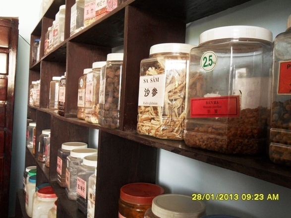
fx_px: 269
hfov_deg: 56.8
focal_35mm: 32
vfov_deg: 44.1
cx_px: 146
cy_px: 109
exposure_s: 1/15
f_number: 3.7
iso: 200
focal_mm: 5.7
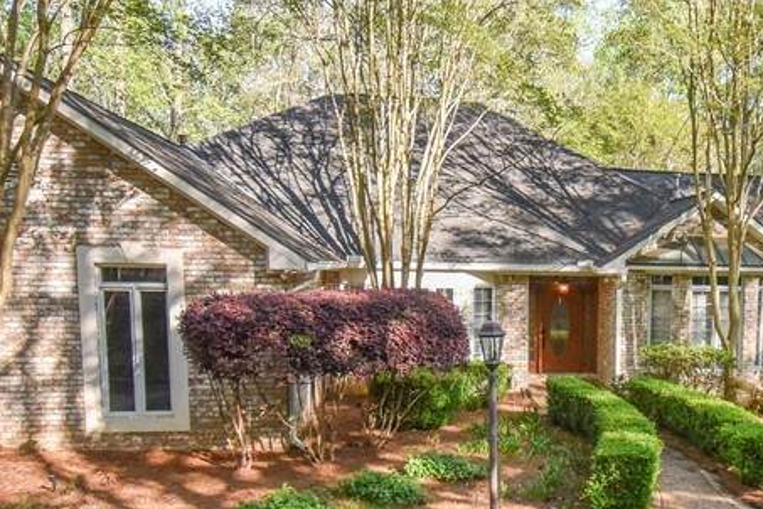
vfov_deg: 36.2
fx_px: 763
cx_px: 591
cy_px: 366
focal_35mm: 36
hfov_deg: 50.5
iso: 640
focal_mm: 10
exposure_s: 1/1000
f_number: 4.5
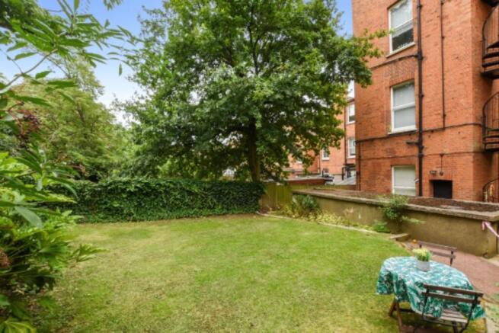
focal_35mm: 15
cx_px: 250
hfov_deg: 100.4
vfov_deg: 77.4
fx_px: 208
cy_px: 166
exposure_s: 1/50
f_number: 8
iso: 250
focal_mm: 10
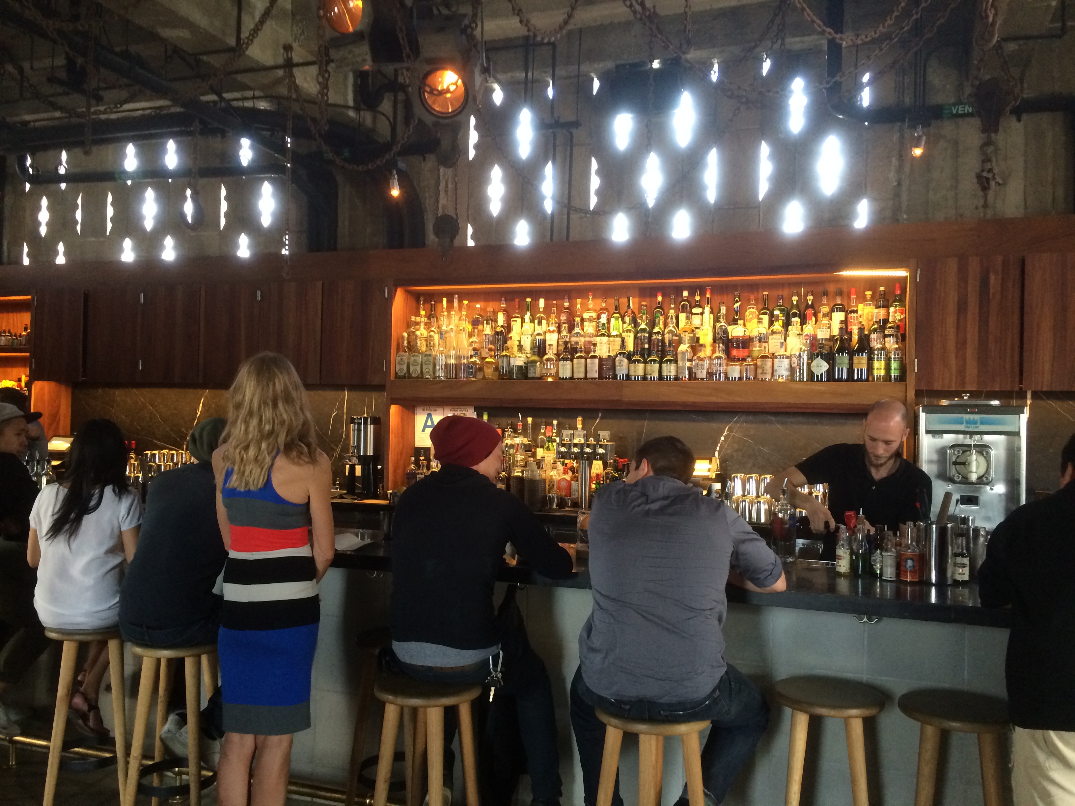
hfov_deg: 60.0
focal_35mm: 30
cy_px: 403
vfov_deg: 46.8
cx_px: 538
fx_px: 932
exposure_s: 1/30
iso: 200
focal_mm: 4.12
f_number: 2.2
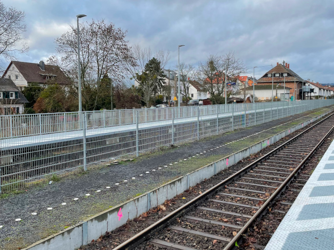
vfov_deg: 53.1
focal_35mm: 26
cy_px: 125
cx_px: 167
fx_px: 251
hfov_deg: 67.3
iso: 32
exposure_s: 1/1082
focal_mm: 4.2
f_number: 1.6
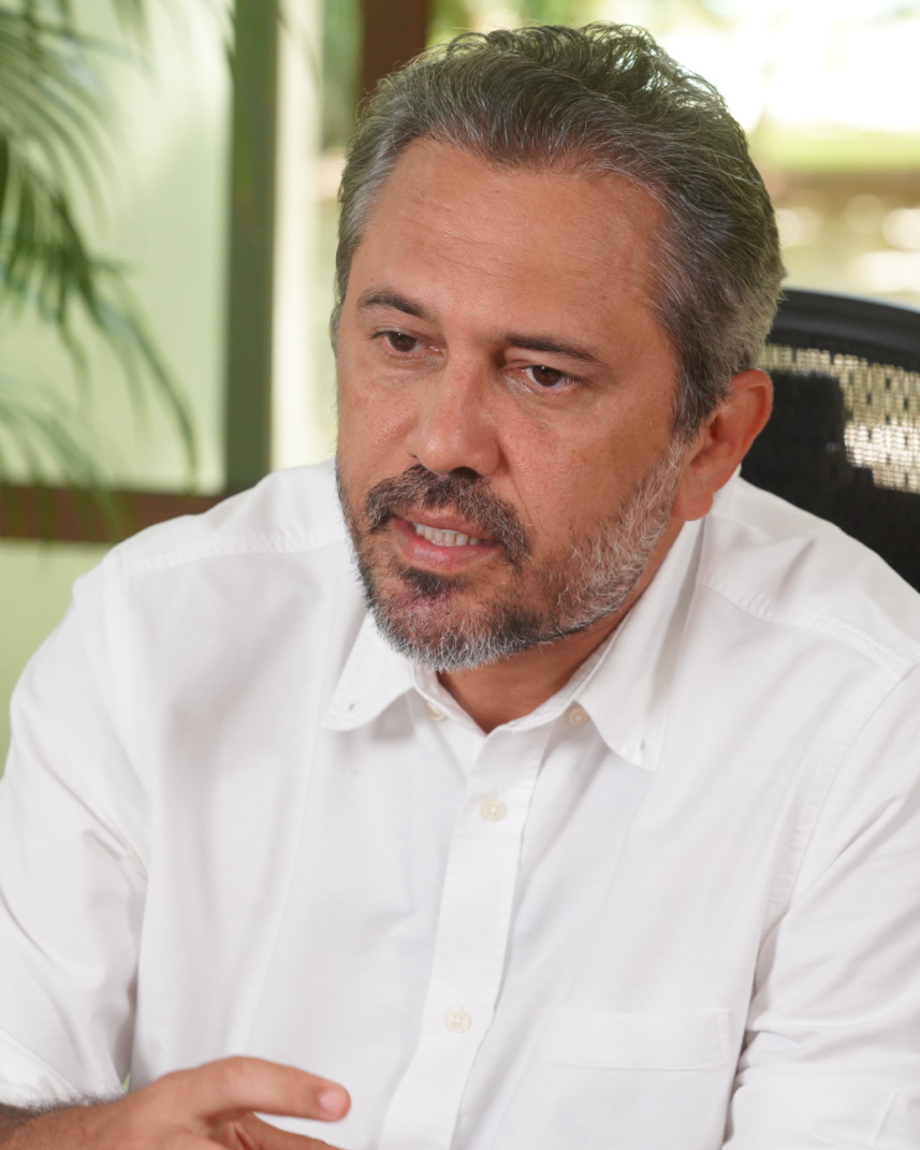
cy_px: 579
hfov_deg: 10.6
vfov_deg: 13.2
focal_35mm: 146
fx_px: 4968
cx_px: 209
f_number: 5.6
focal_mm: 103
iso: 2000
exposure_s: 1/160
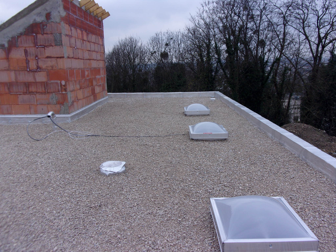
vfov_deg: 49.7
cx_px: 168
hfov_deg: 63.4
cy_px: 126
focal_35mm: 28
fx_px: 272
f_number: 10.8
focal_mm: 5.1
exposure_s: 1/50
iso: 80
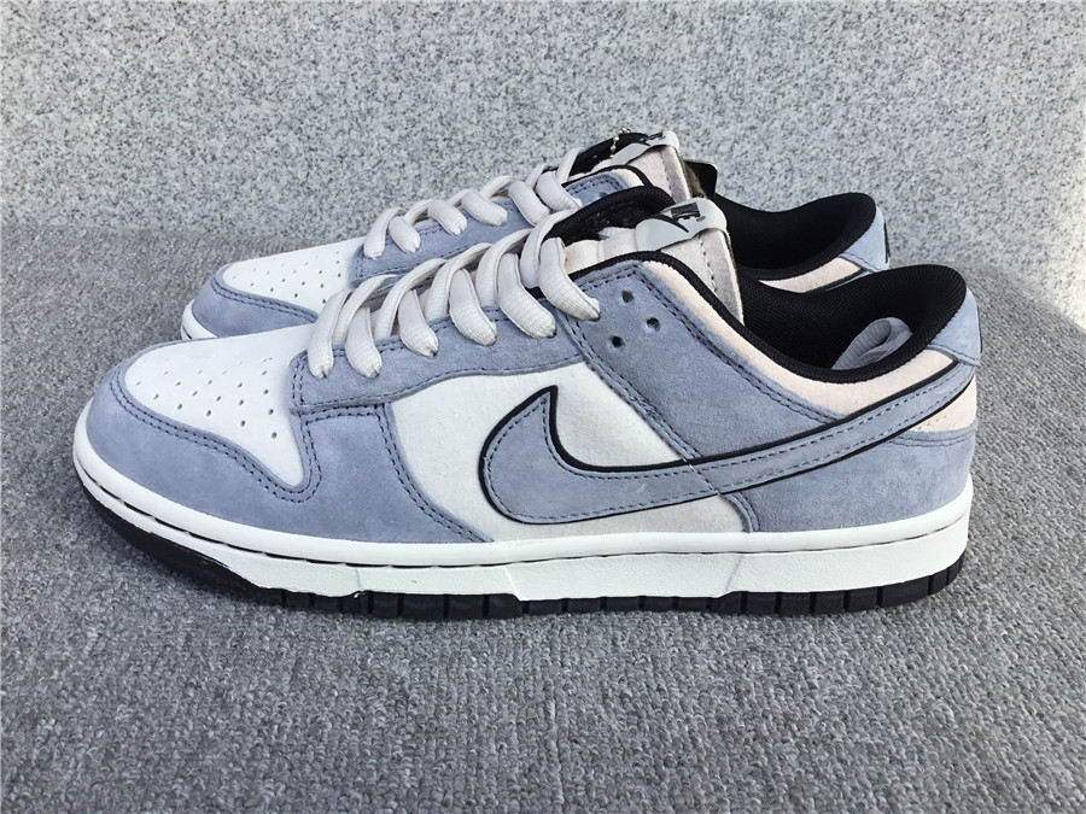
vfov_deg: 45.4
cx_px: 543
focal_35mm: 31
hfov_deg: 58.4
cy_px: 407
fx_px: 973
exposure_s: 1/708
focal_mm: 3.3
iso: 25
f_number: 2.4
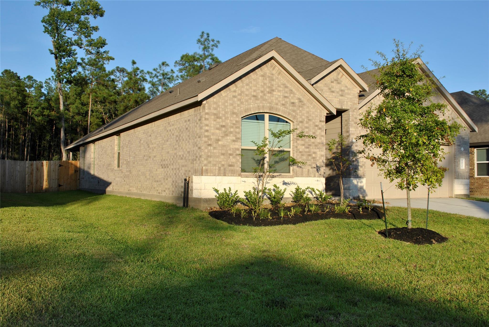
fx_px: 449
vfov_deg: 40.1
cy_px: 164
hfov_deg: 57.2
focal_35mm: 33
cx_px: 244
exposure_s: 1/250
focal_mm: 22
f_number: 8
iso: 100
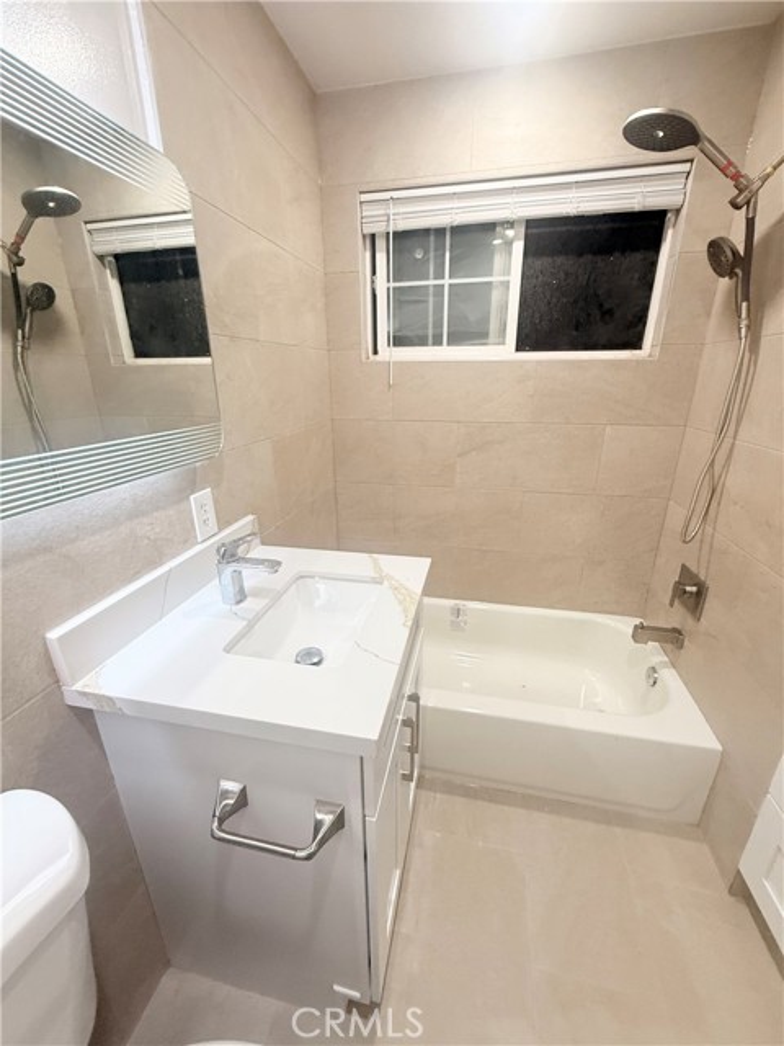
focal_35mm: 14
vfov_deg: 102.1
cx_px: 392
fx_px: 423
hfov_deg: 85.7
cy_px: 523
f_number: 2.2
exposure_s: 1/120
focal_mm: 2.22
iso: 250
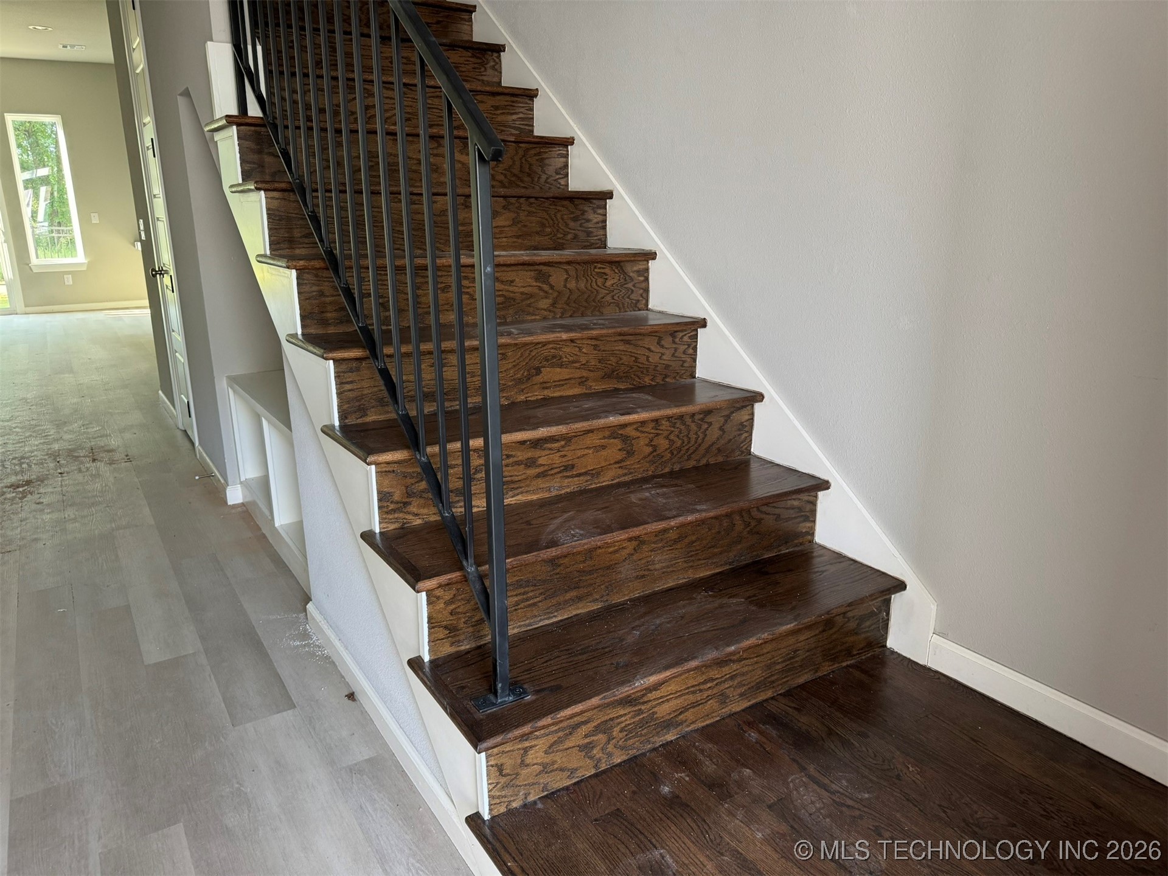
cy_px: 438
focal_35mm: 24
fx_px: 810
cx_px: 584
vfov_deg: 56.8
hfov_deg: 71.6
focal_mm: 6.76
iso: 200
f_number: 1.78
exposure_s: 1/78
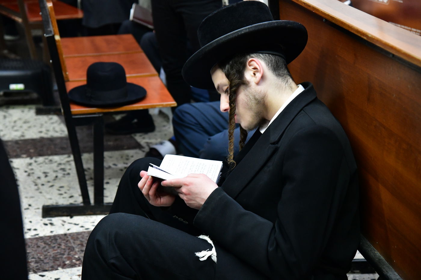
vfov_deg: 18.2
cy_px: 140
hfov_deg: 27.0
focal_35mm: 75
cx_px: 210
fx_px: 877
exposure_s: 1/100
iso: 5000
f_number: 5.6
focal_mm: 75
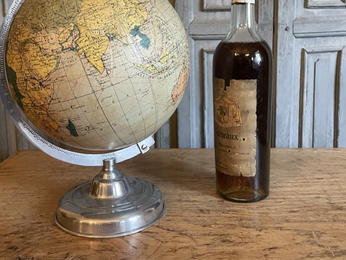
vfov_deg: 36.7
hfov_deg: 47.8
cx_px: 171
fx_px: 390
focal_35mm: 39
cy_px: 107
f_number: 1.6
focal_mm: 4.2
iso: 320
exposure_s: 1/50
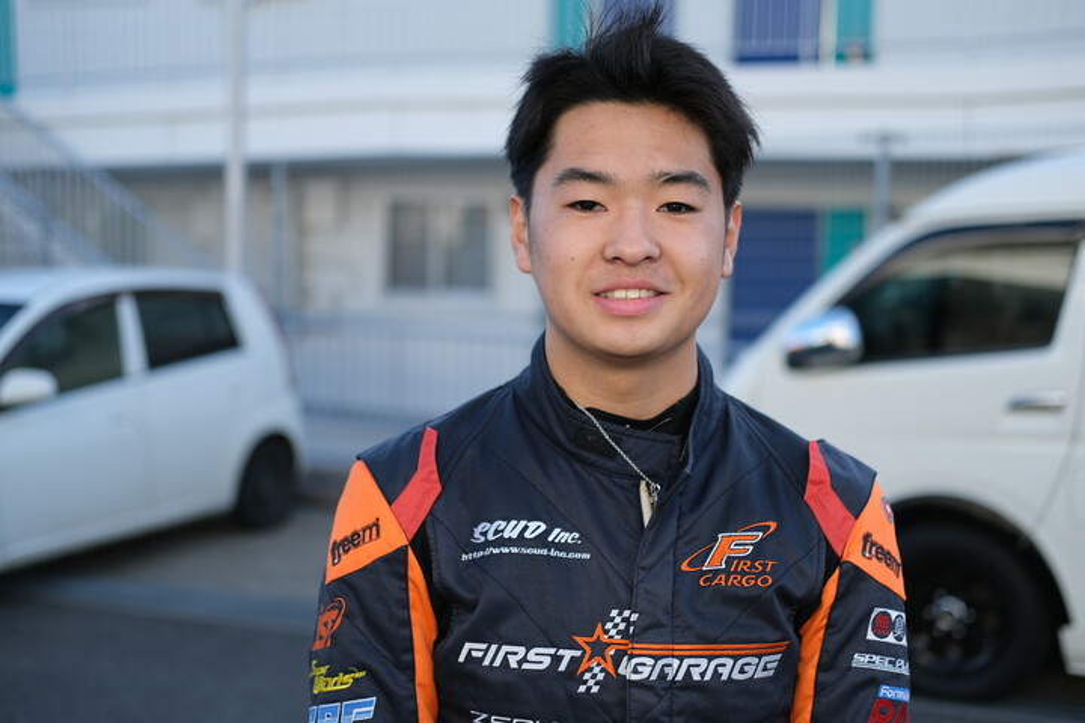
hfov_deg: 37.5
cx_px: 542
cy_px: 362
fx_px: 1597
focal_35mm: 53
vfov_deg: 25.5
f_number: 2
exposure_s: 1/1300
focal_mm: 35
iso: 200
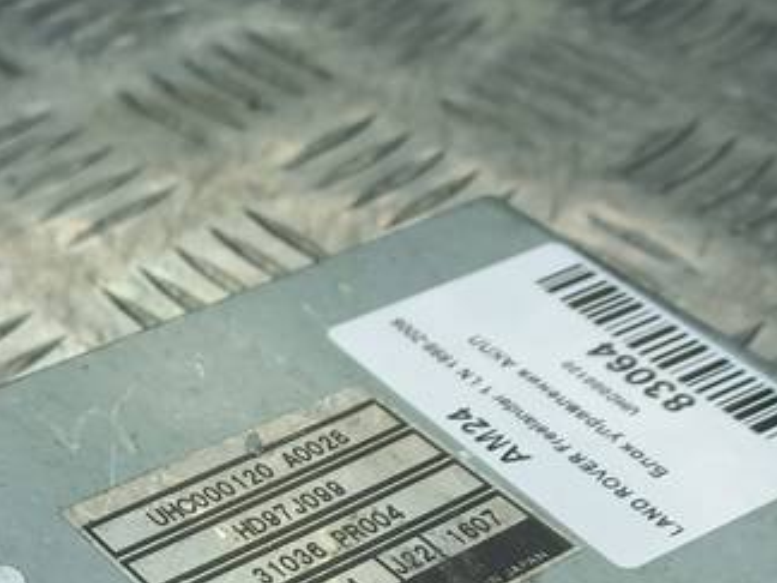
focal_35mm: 79
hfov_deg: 24.4
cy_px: 717
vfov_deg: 17.7
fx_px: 1773
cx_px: 185
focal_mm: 4.6
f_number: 1.8
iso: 32
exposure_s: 1/100
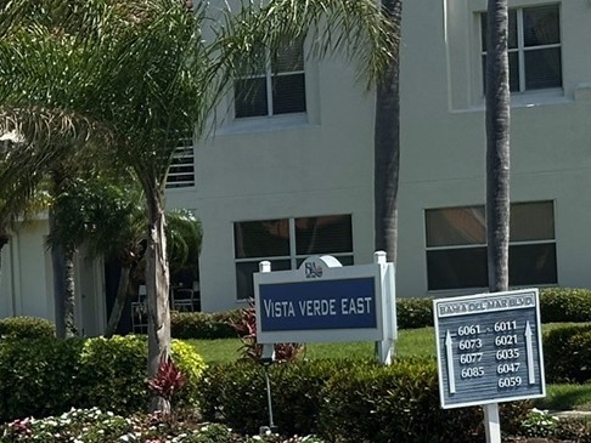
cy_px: 403
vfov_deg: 9.4
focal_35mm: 158
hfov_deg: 12.4
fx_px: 2699
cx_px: 19
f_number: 1.78
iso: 64
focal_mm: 6.86
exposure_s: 1/4566
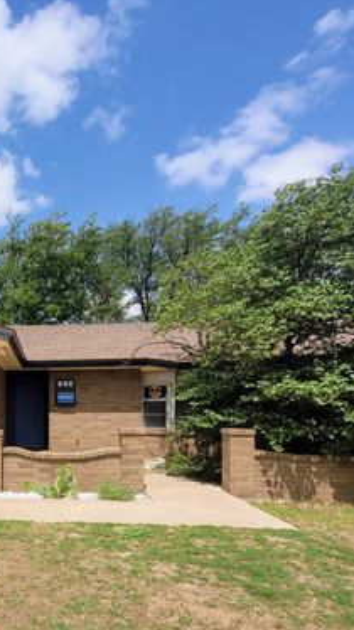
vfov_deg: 89.6
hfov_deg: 47.4
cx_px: -7
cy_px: 315
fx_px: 317
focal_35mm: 19
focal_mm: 1.74
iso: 40
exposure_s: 1/1761
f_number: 2.2
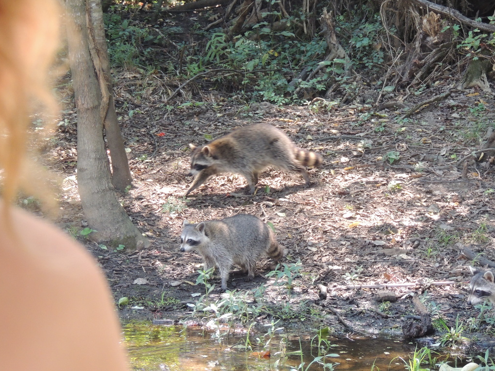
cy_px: 144
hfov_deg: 9.2
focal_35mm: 214
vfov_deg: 6.9
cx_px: 290
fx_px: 3061
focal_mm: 30.3
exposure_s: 1/80
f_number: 4.5
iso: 400
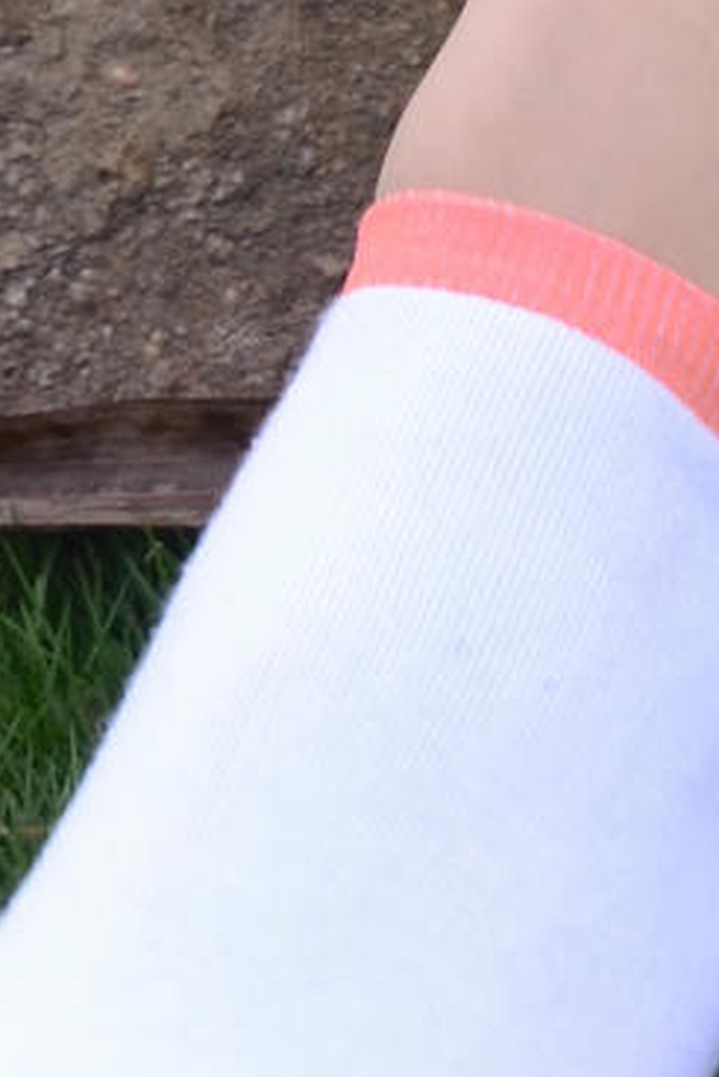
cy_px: -2260
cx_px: 470
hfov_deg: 7.6
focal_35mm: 181
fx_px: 5417
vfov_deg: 9.0
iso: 200
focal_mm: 18
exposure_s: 1/250
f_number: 5
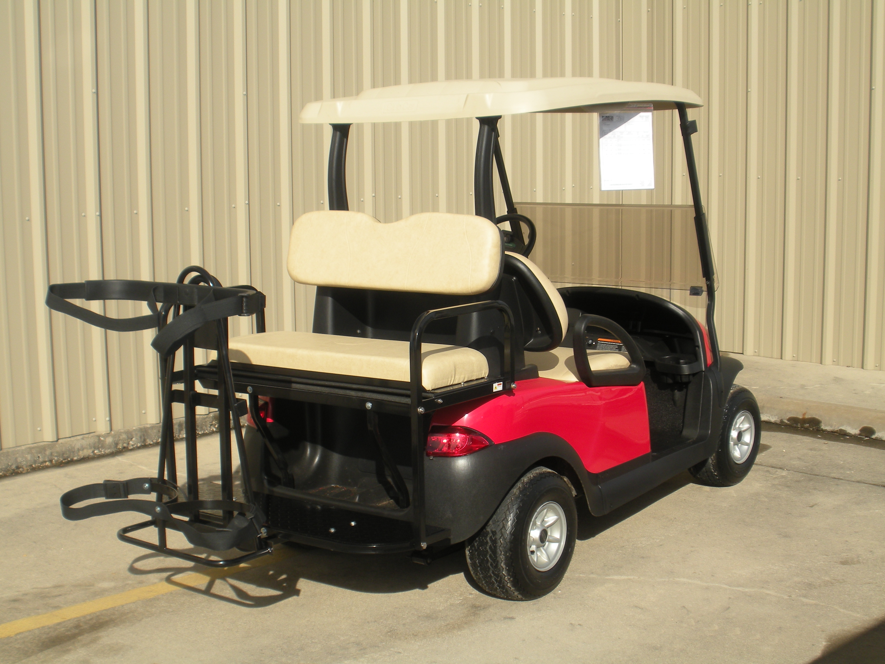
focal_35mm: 50
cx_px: 442
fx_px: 1278
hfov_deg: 38.2
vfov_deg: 29.1
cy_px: 332
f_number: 4.4
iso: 64
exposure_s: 1/629
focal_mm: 9.1
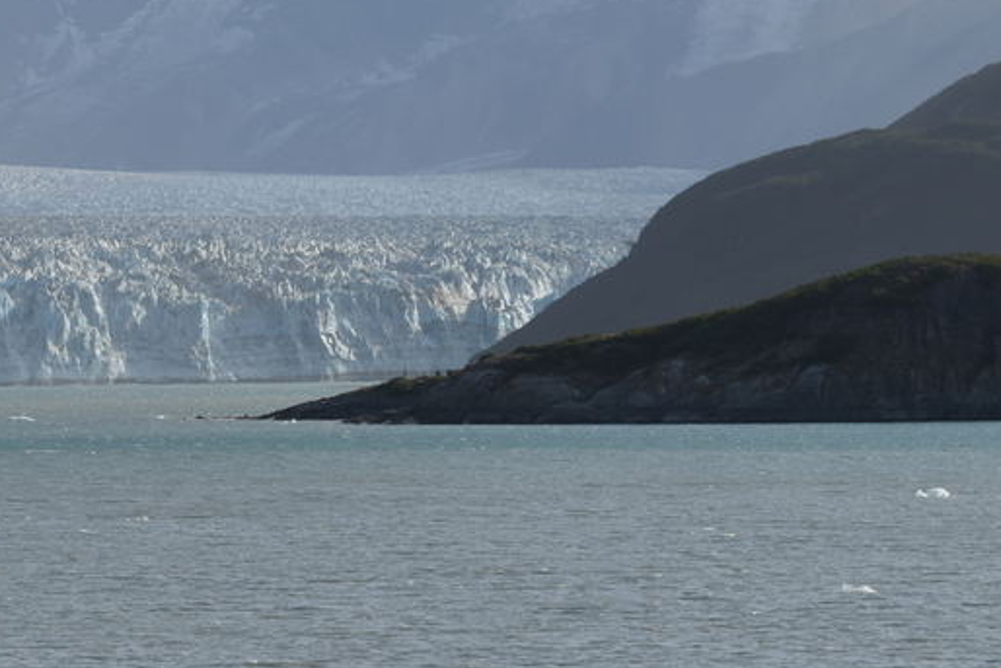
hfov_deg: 9.0
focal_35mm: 229
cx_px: 257
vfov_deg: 6.0
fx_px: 6369
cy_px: 86
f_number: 9
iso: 100
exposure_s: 1/320
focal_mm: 92
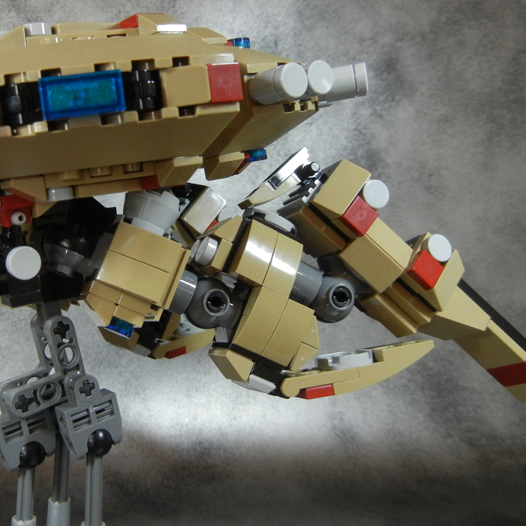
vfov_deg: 36.0
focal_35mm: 47
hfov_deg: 35.5
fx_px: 808
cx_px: 154
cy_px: 243
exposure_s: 1/76.7
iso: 400
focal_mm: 5.4
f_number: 3.5
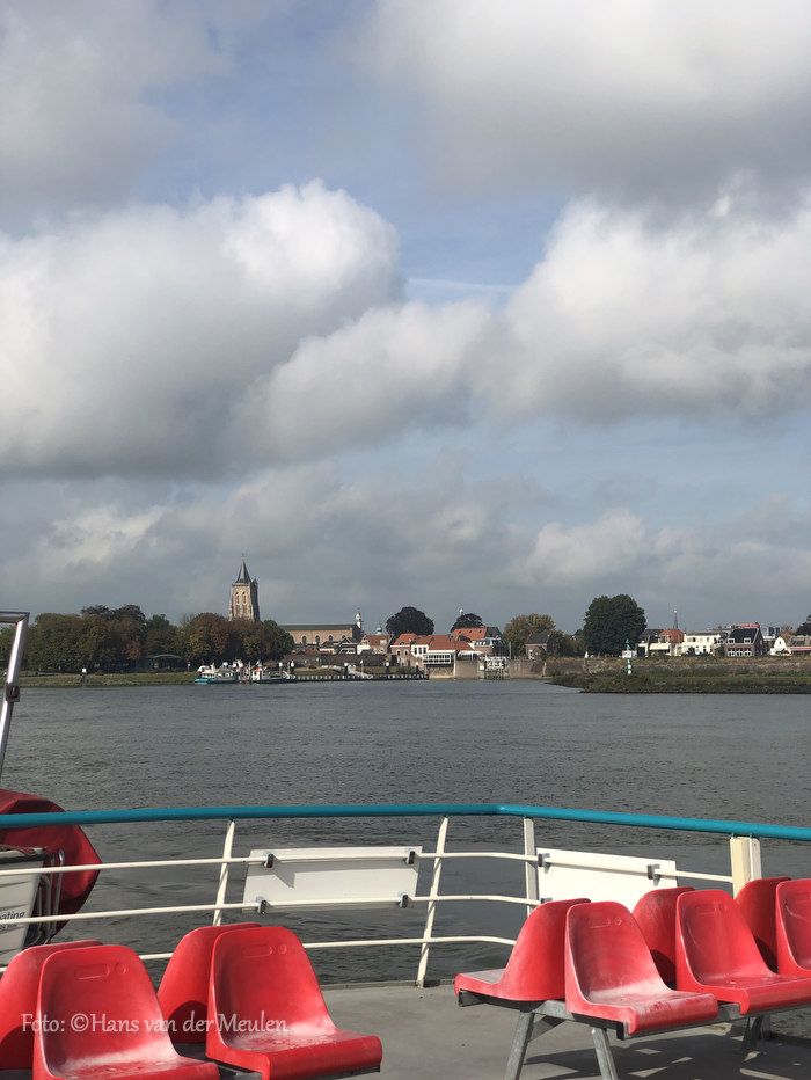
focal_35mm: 57
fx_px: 1779
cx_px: 406
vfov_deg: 33.8
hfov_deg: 25.7
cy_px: 540
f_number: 2.8
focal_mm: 6.6
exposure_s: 1/1312
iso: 20
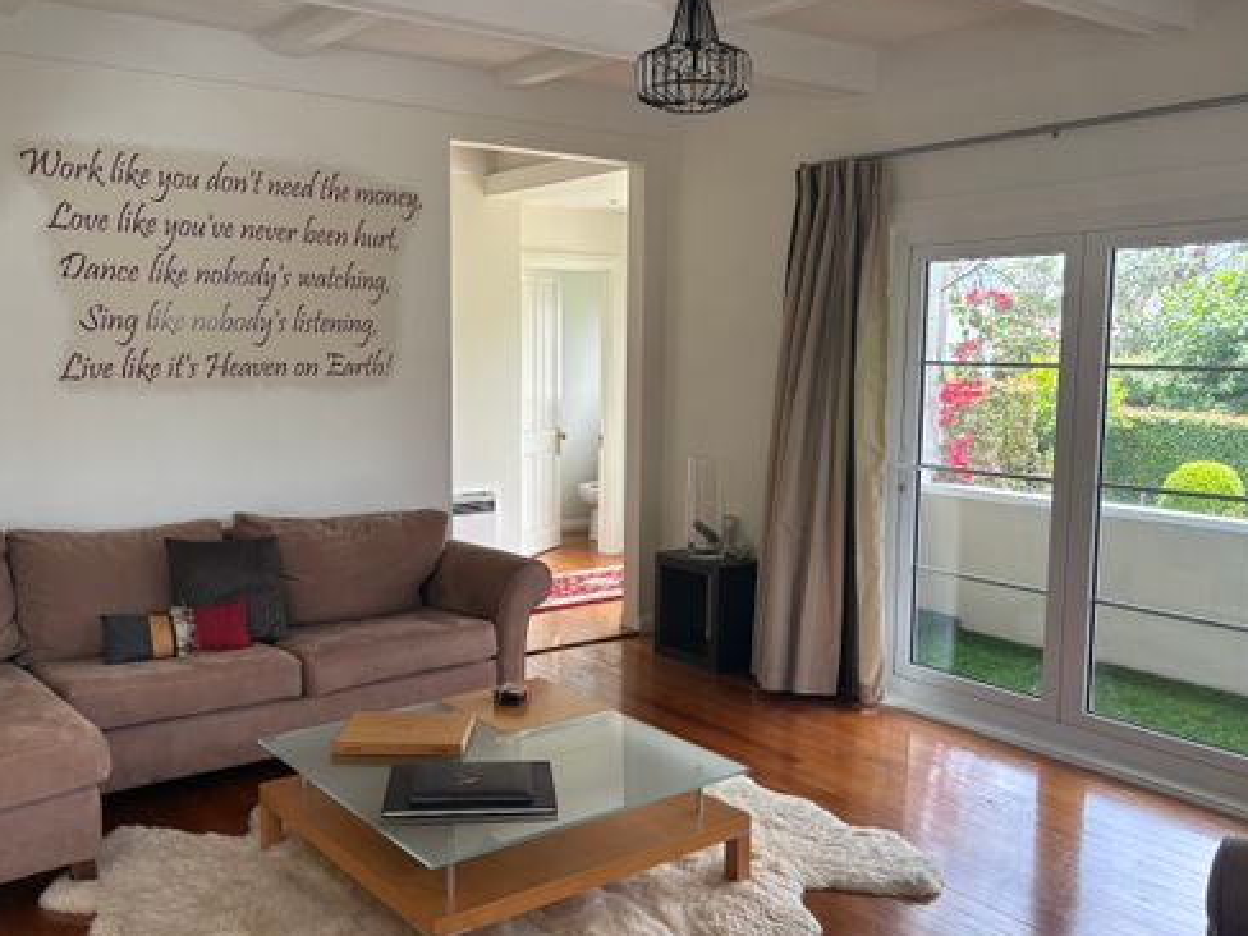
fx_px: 1154
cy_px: 463
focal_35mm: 32
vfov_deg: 44.2
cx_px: 555
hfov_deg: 56.7
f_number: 1.6
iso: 64
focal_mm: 5.96
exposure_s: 1/140
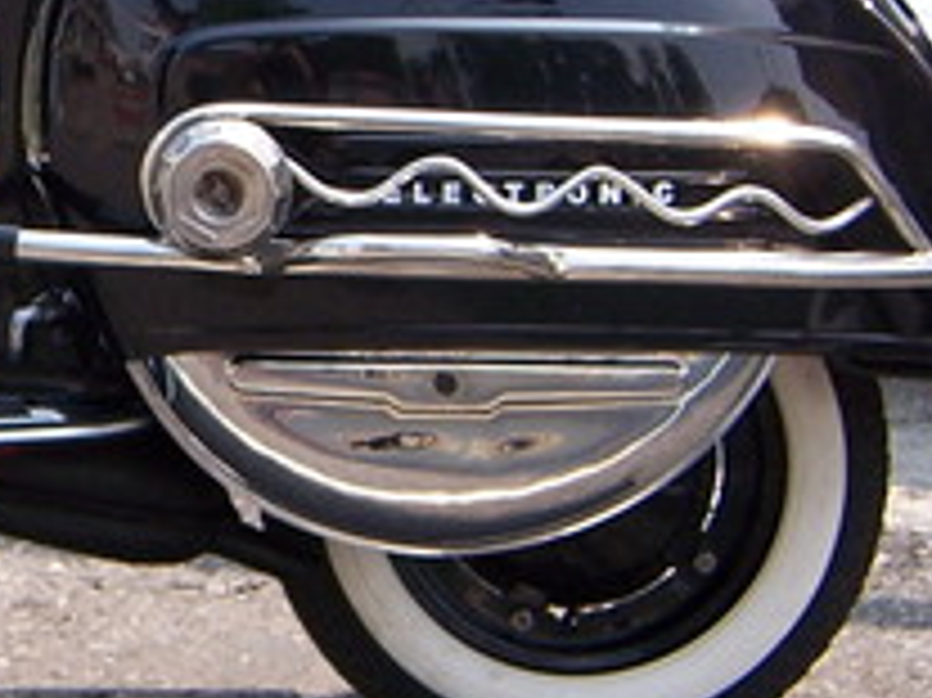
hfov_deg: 18.2
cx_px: -212
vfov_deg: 14.2
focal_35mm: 102
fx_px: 2745
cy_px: -45
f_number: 3.4
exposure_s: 1/350
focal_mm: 5.5
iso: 80
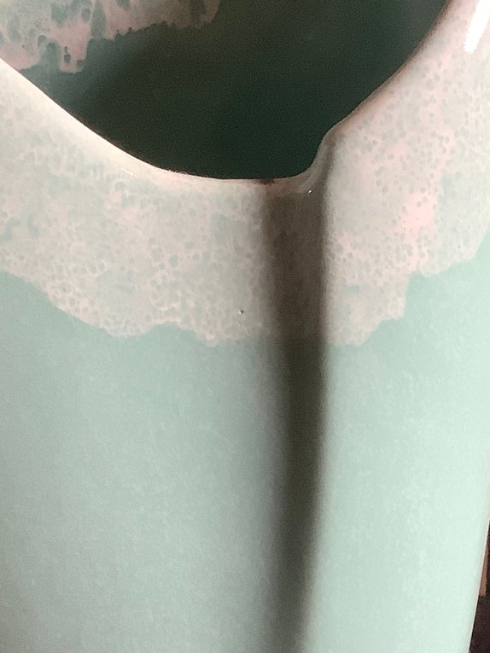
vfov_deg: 24.0
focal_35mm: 81
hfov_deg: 18.2
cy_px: 436
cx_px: 177
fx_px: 1528
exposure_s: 1/60
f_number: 2.4
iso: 160
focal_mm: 3.3
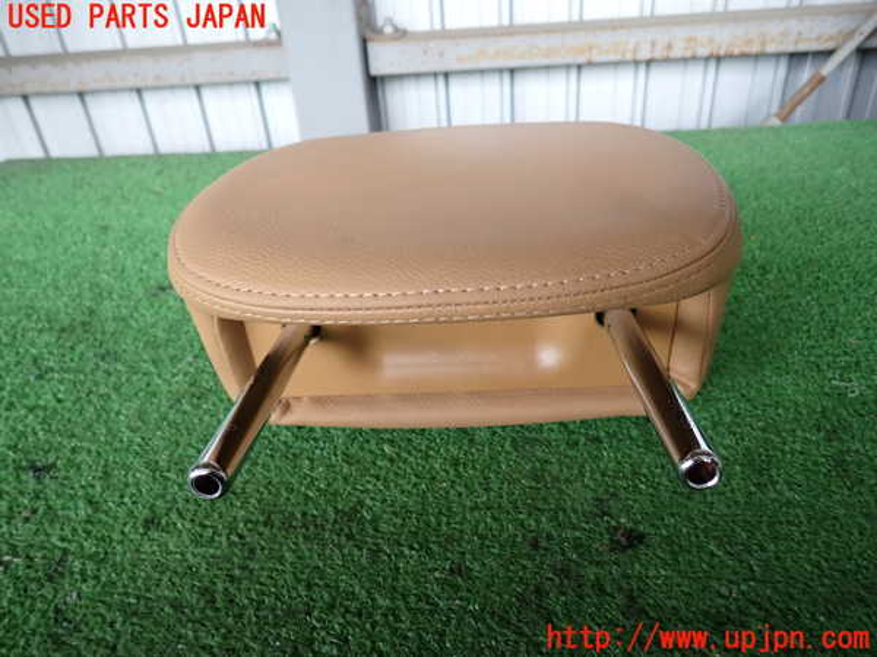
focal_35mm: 25
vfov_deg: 54.9
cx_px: 438
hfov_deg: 69.4
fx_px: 633
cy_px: 328
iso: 100
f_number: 2
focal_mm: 4.5
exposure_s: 1/60
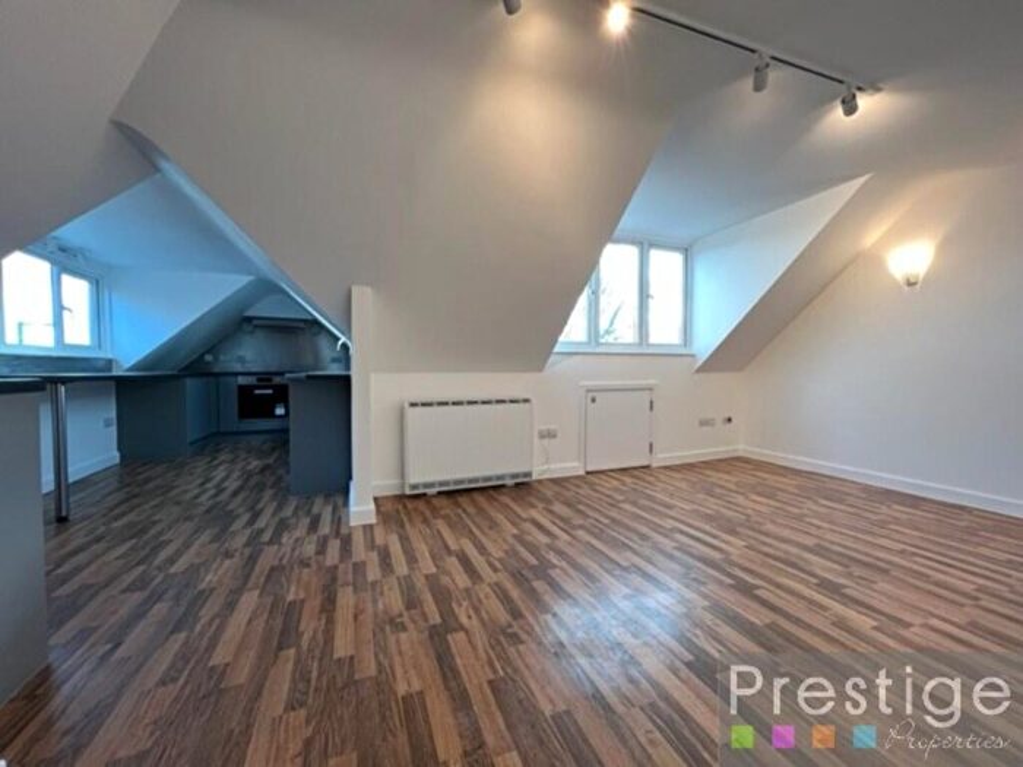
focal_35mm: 13
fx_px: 384
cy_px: 384
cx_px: 512
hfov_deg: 106.2
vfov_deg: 89.9
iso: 125
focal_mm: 1.57
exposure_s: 1/50
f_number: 1.8
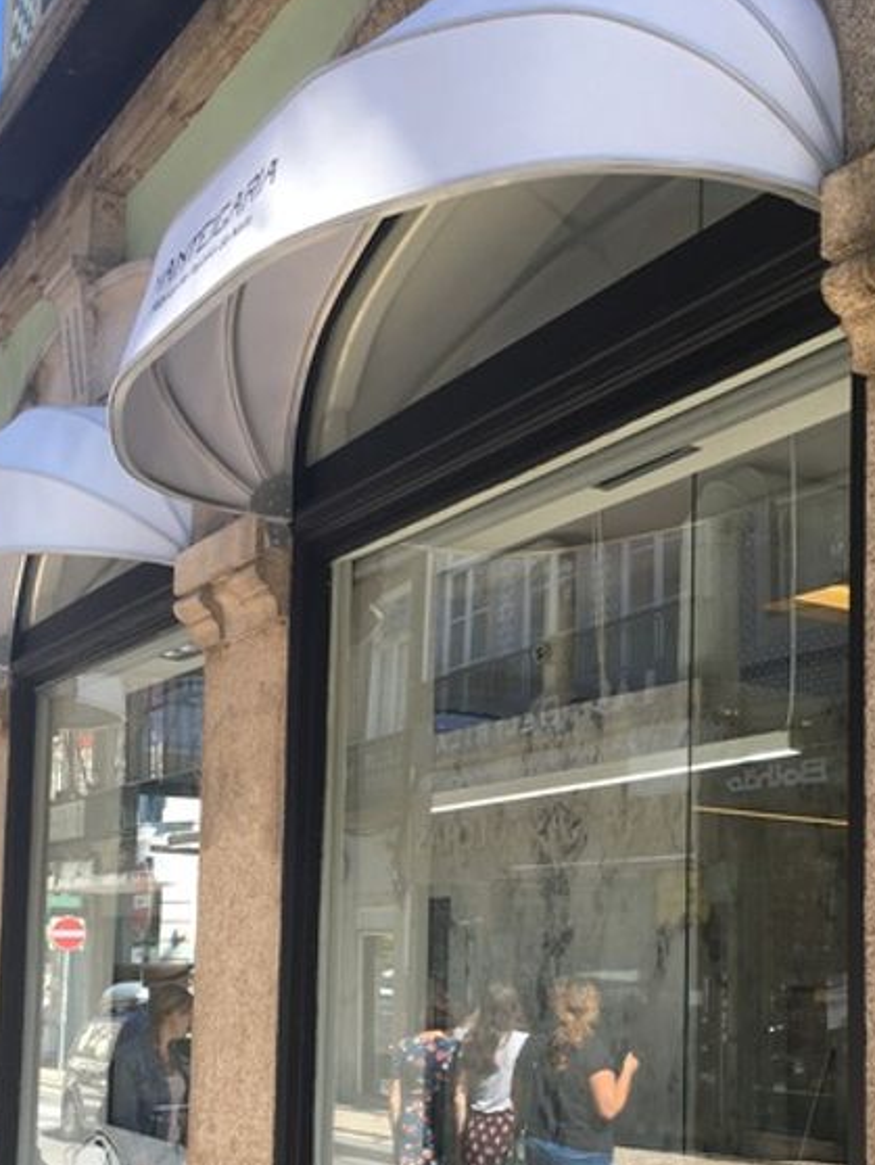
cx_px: 547
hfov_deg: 32.1
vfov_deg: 41.1
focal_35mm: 45
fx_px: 1515
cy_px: 848
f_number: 2.2
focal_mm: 4.15
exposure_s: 1/234
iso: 25
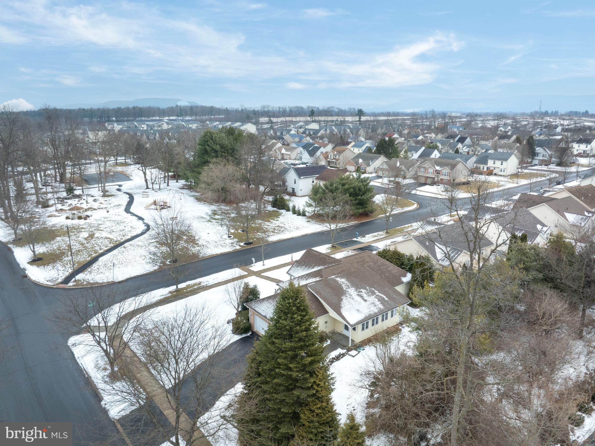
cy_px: 223
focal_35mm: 24
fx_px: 412
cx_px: 298
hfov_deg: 71.6
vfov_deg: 56.8
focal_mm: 12.29
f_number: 7.1
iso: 100
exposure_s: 1/80
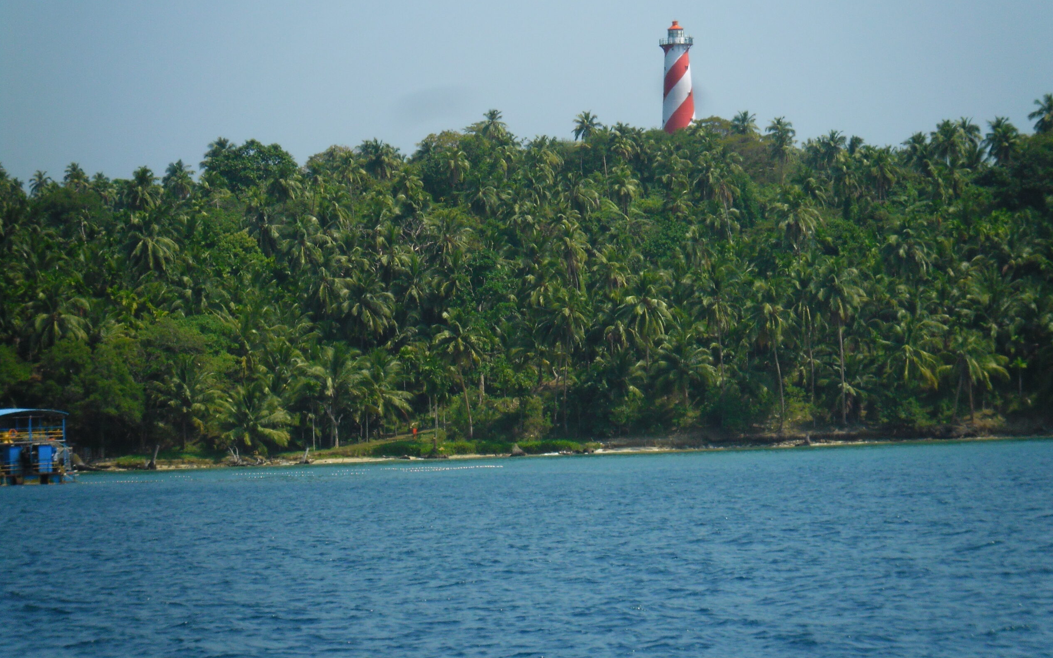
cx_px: 524
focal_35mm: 144
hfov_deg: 14.5
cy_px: 275
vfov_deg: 9.1
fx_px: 4132
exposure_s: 1/412
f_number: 5.9
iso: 80
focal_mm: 24.5
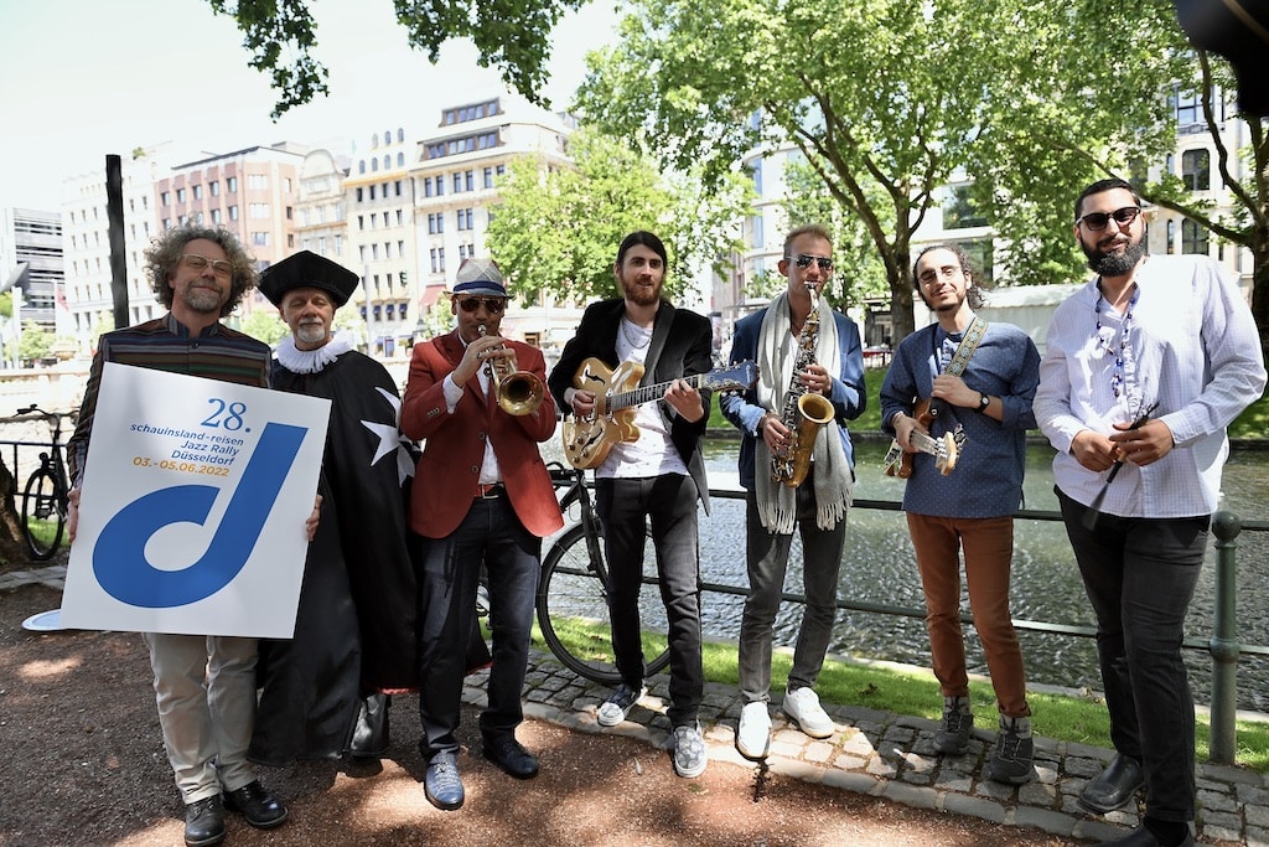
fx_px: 846
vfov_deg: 53.1
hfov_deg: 73.7
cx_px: 634
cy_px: 424
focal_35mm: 24
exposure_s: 1/125
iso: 100
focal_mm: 24
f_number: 3.2
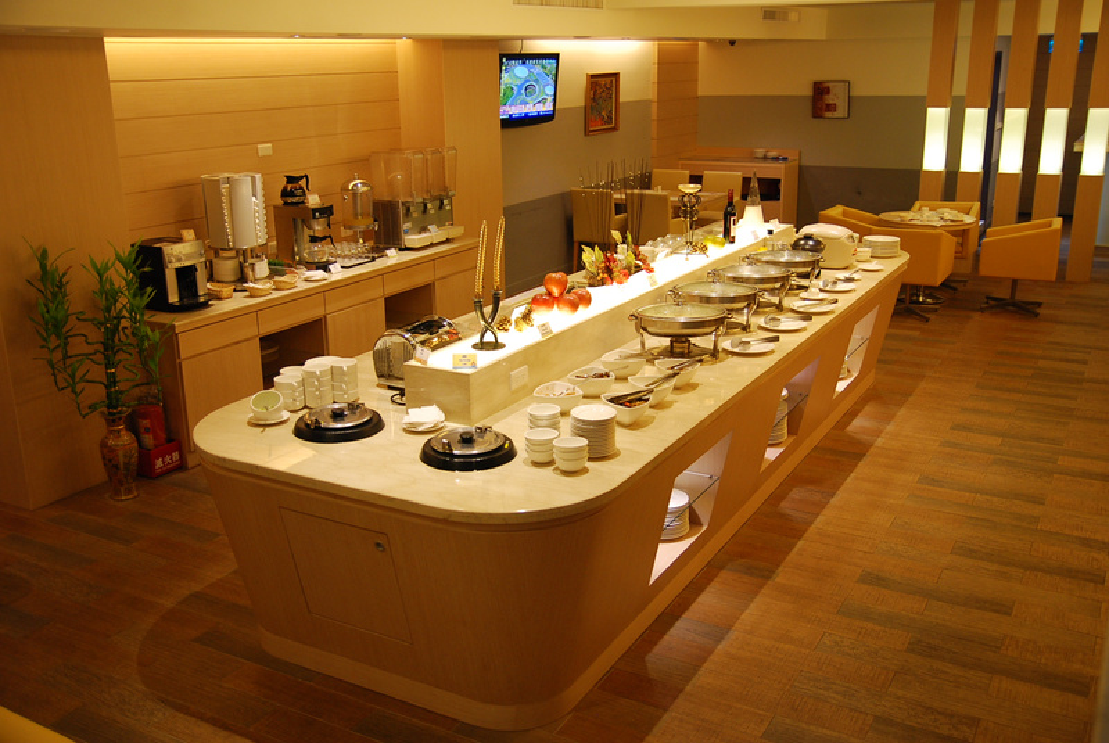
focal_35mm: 36
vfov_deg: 37.0
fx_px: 1111
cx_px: 554
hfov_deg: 53.1
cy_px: 372
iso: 400
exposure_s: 1/30
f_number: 2.8
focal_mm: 24
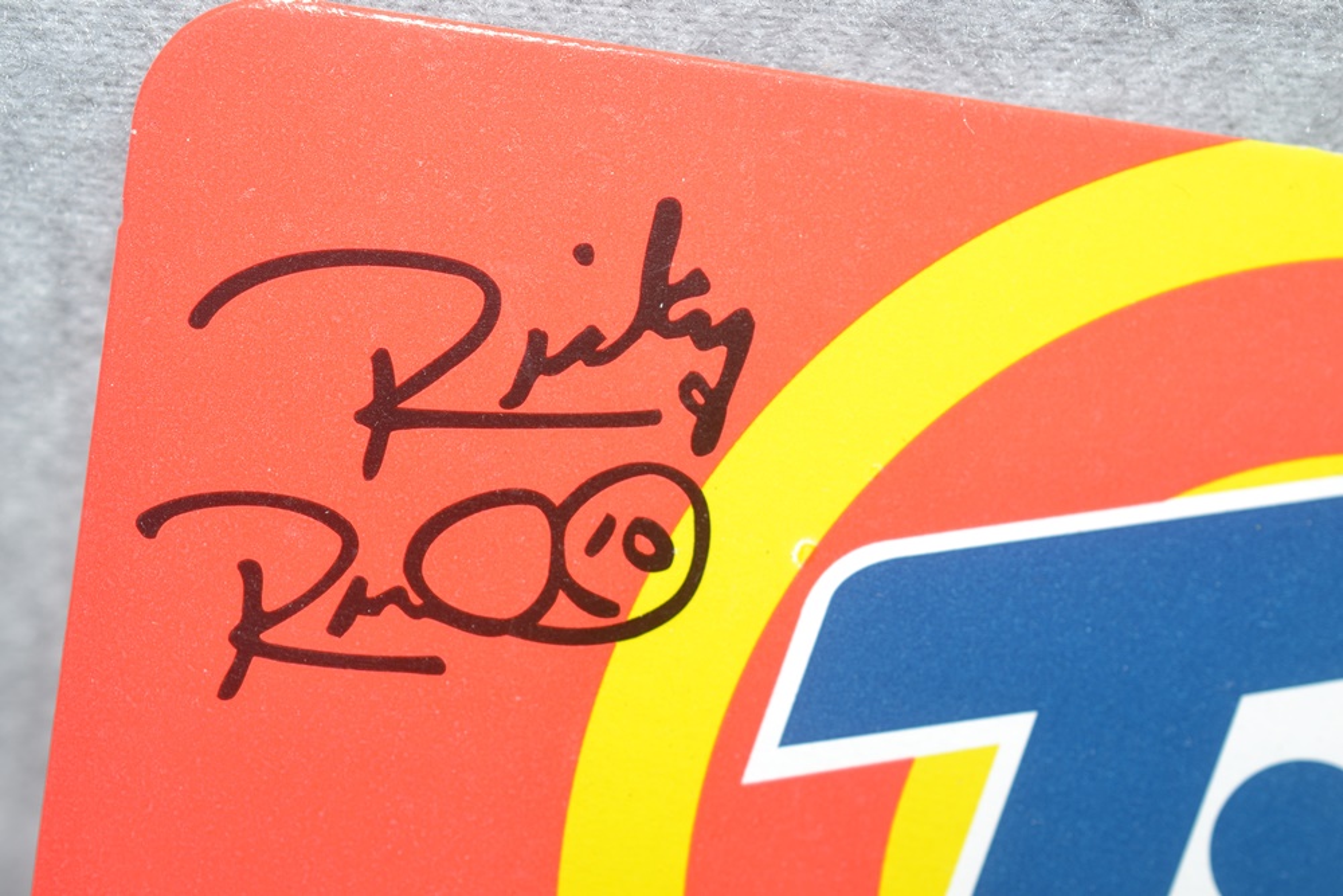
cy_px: 448
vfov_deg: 22.6
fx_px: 2239
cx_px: 672
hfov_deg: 33.4
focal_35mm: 60
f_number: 8
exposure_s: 1/60
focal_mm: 40
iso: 100
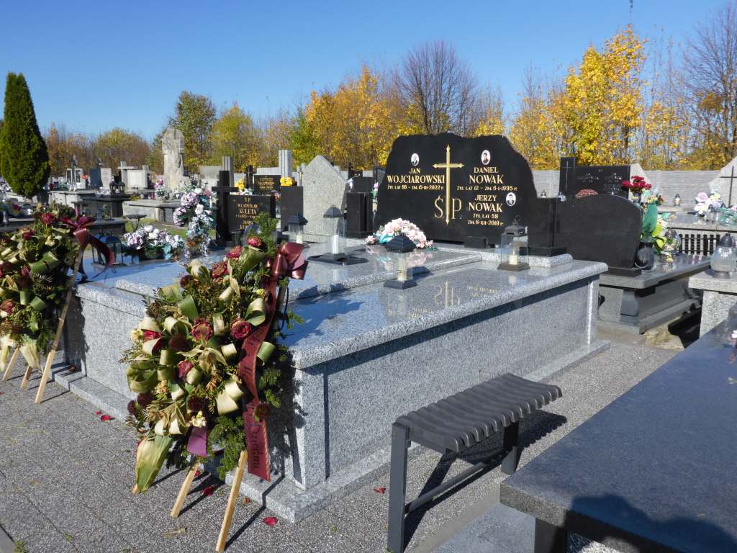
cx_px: 368
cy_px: 276
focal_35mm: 28
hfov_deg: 63.4
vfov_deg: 49.7
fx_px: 596
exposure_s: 1/1000
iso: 80
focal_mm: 4.9
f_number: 3.3
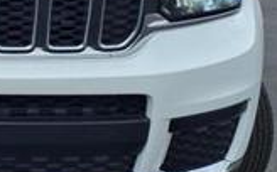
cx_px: -46
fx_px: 663
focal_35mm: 88
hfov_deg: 22.0
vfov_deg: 14.8
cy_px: 51
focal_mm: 3.58
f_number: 1.9
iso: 40
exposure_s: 1/1250
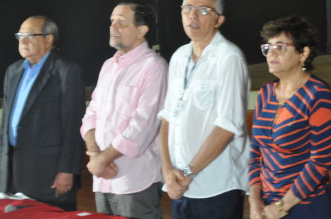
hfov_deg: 11.3
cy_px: 86
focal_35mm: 182
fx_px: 1670
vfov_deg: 7.5
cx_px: 158
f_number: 5.3
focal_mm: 80
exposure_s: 1/15
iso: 1600
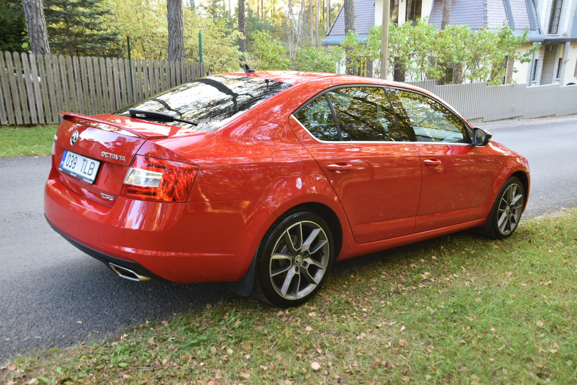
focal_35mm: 33
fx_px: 529
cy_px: 192
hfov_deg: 57.2
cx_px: 288
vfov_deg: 40.0
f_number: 4
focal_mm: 22
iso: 400
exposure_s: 1/60
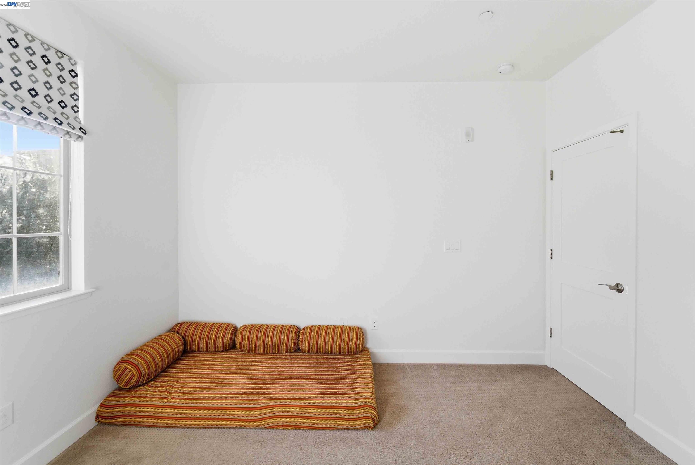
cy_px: 232
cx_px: 348
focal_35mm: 14
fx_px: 270
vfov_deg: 81.3
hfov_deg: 104.2
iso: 2000
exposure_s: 1/1600
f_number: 8
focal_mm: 14
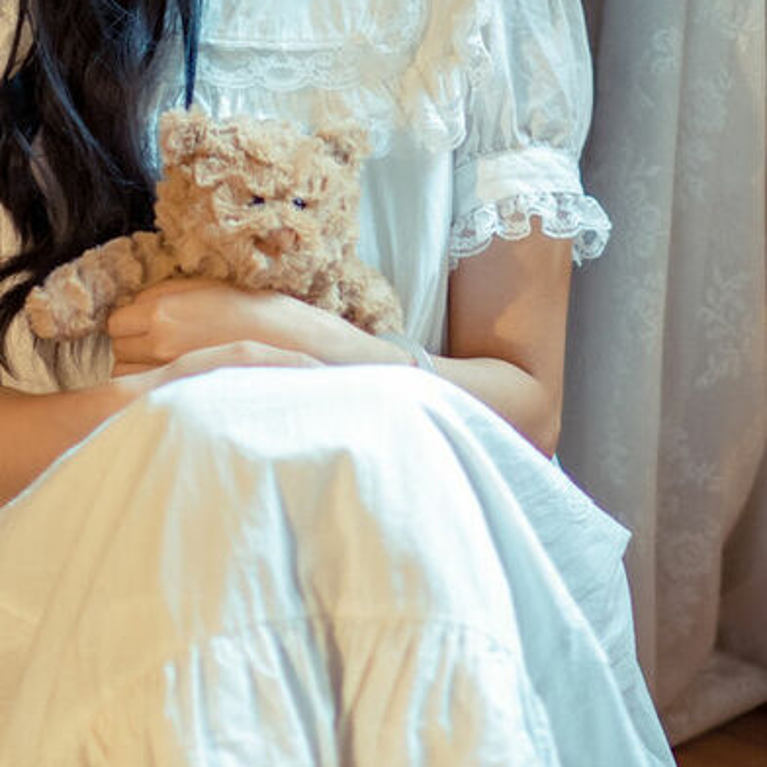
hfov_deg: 6.0
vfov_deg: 6.0
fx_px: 7270
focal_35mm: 290
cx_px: 182
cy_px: -78
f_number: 1.4
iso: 640
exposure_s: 1/200
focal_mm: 85
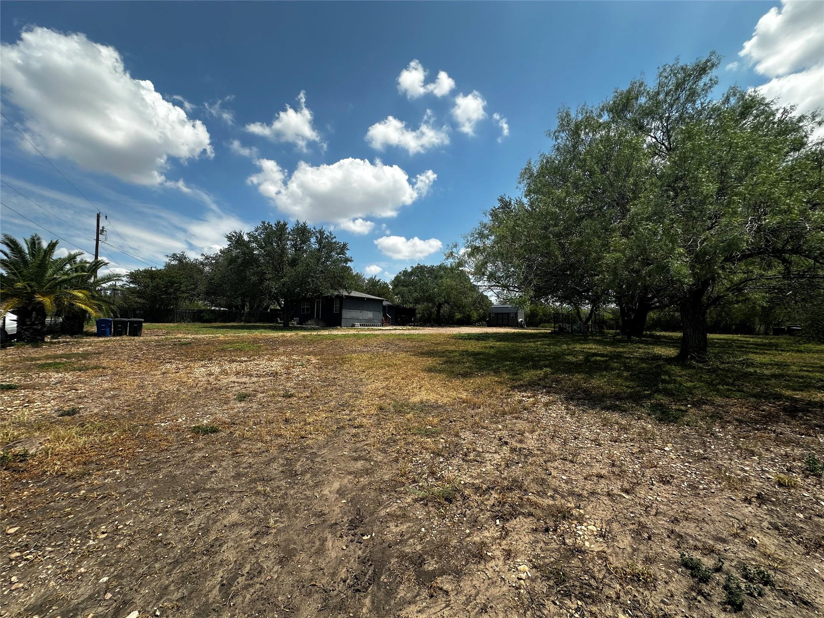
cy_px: 309
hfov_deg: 102.1
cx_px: 412
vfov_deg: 85.7
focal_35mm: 14
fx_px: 333
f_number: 2.2
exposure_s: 1/2174
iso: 50
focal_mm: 2.22
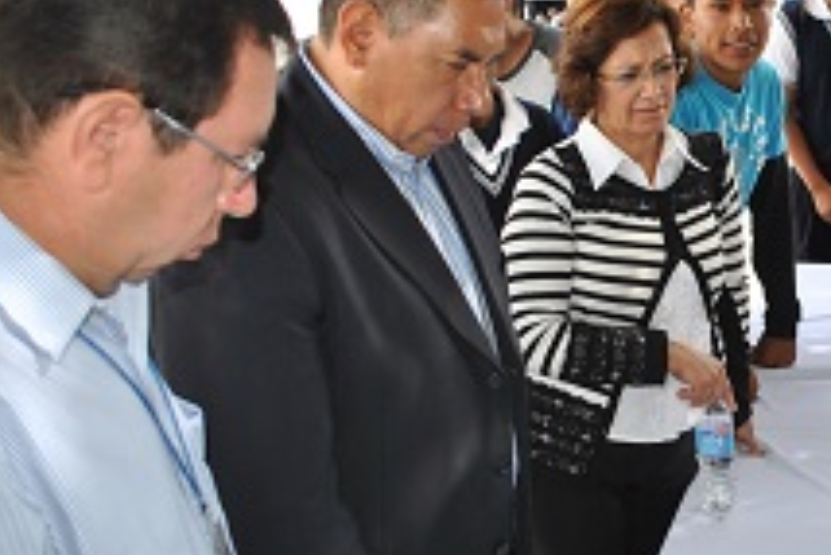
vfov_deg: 21.6
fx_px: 1455
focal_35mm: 63
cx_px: 726
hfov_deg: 30.6
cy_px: 322
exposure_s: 1/200
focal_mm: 18
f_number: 3.5
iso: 100
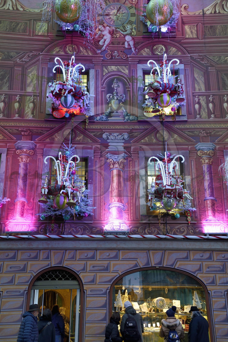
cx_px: 114
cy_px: 171
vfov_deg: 44.5
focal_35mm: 44
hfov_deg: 30.5
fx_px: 419
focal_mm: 44
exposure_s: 1/25
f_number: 6.3
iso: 800
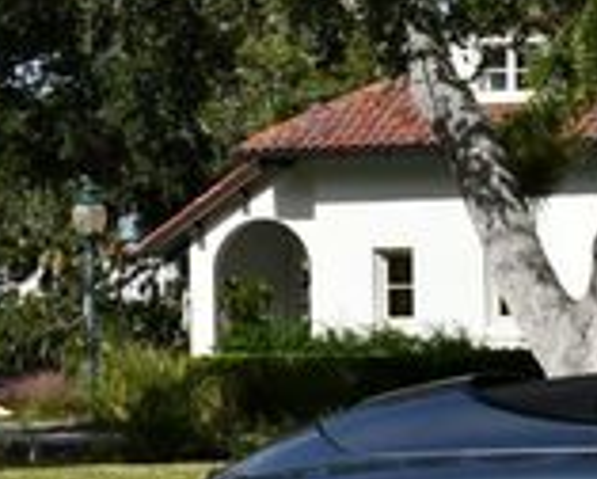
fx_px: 3379
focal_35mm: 191
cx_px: 1160
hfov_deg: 9.5
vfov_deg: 8.1
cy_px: 217
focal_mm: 25
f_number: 9
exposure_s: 1/400
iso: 100
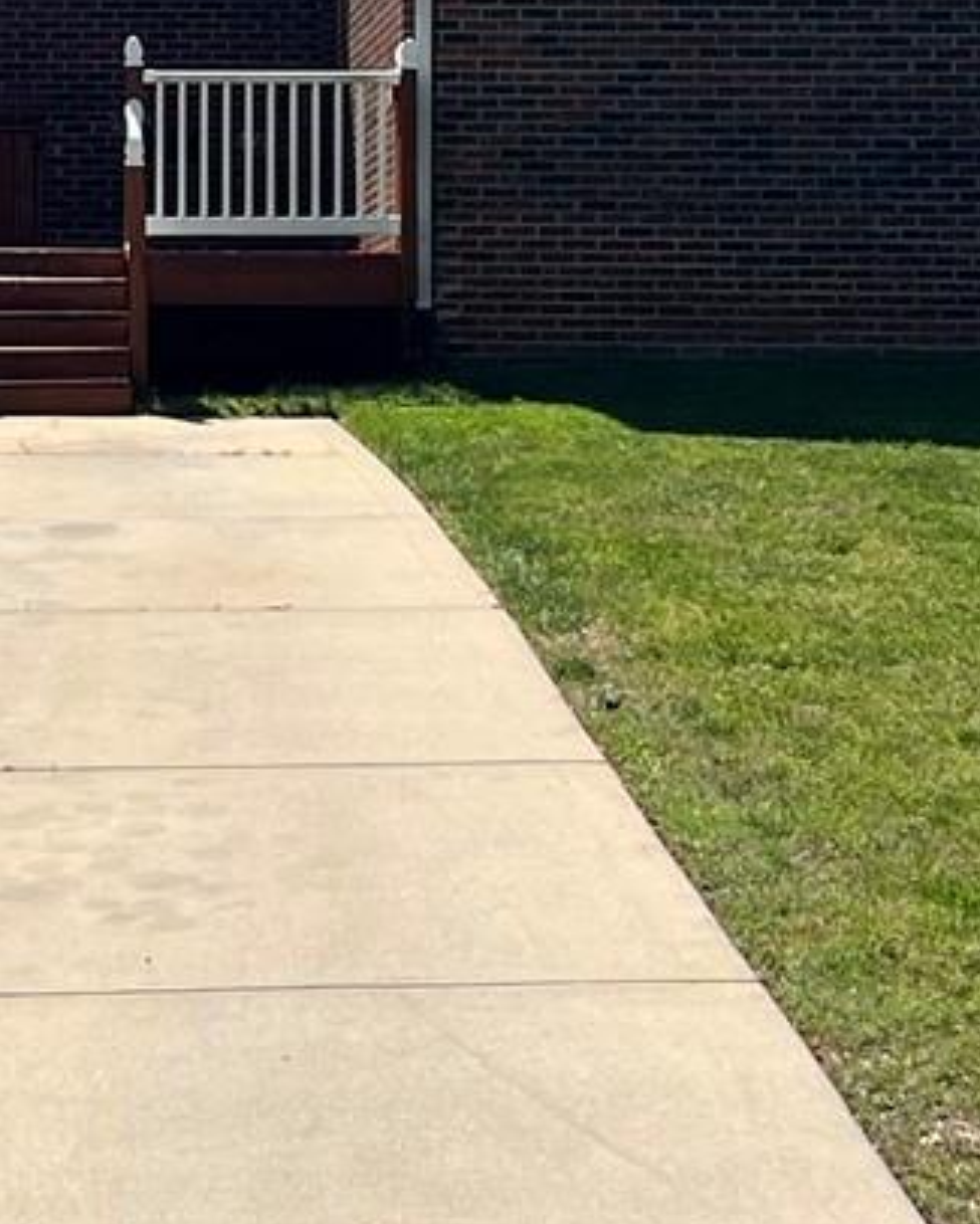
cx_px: -154
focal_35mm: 128
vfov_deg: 14.8
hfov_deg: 11.8
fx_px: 4639
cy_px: 81
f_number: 1.5
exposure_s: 1/3968
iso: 50
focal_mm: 5.7
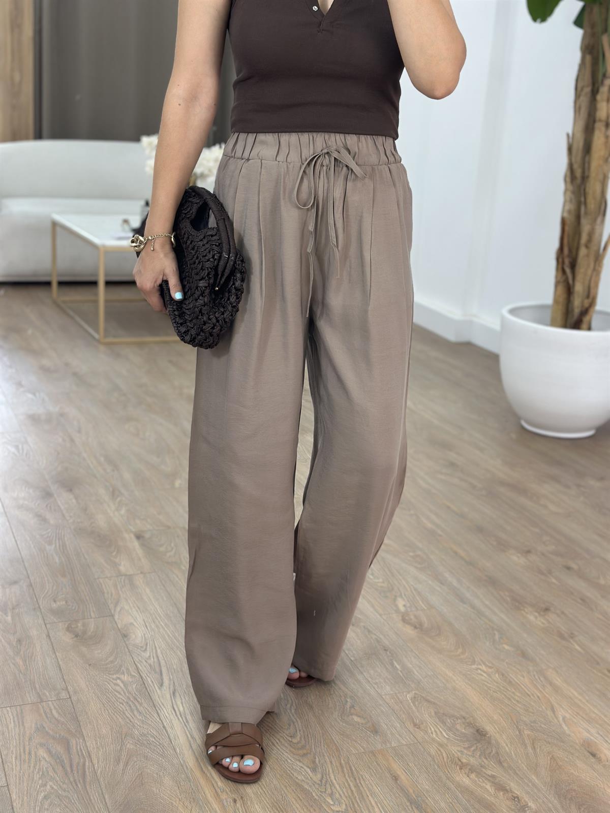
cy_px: 406
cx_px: 305
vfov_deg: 39.7
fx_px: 1128
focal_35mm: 48
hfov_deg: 30.3
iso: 100
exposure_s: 1/100
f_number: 1.78
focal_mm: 6.86
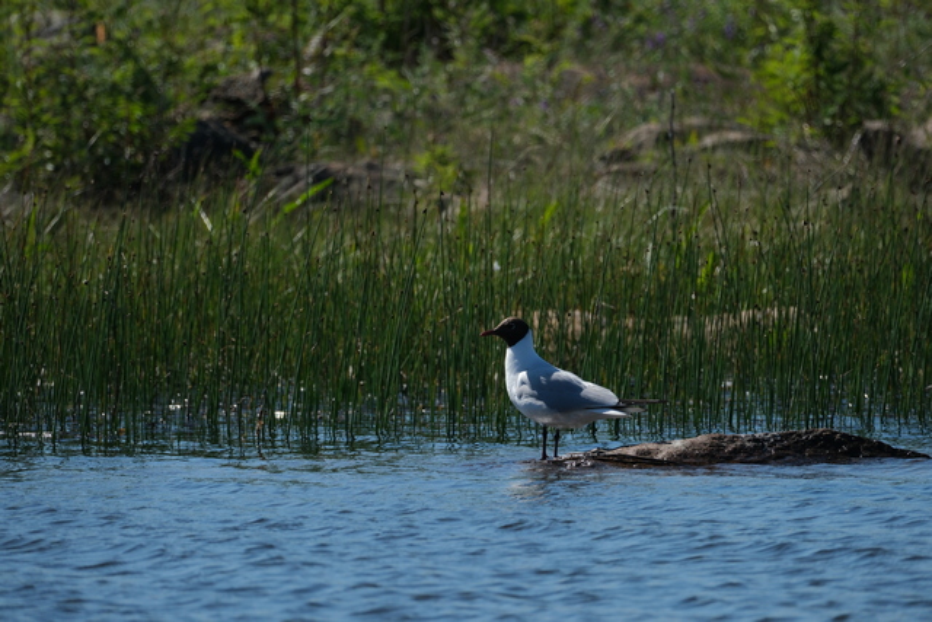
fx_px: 23304
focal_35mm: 900
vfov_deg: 1.5
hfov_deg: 2.3
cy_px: 311
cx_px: 466
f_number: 8
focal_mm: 600
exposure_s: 1/1250
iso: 500
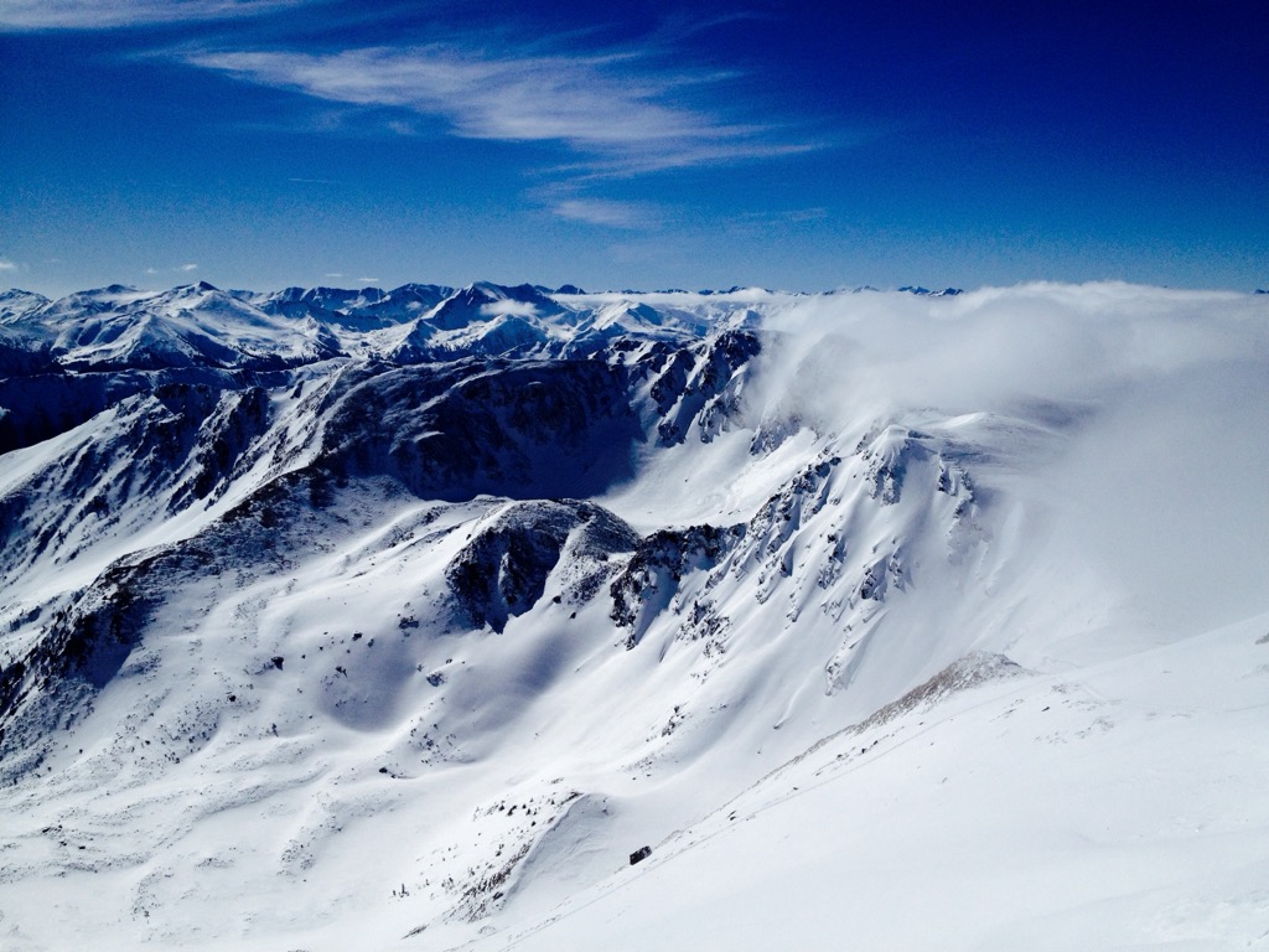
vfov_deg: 40.7
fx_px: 1283
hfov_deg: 52.6
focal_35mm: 35
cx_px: 634
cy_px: 476
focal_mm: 4.28
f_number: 2.4
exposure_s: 1/9259
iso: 50
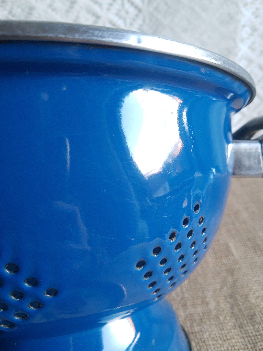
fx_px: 263
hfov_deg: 53.1
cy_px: 176
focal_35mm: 26
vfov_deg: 67.3
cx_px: 132
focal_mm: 3.95
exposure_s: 1/50
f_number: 1.8
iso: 354
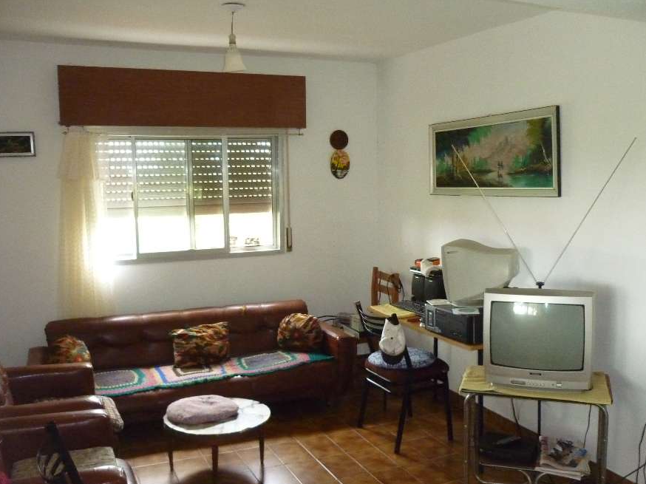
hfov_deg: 54.0
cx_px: 316
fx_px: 634
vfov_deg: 41.8
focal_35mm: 34
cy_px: 248
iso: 800
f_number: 2.8
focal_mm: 5.5
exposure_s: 1/40
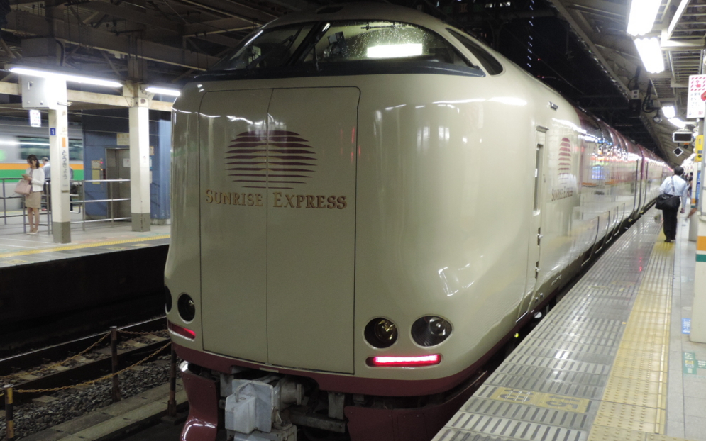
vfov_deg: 35.3
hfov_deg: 54.0
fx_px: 693
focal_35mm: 36
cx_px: 352
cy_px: 253
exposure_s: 1/20
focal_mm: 5.8
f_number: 3.2
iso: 400
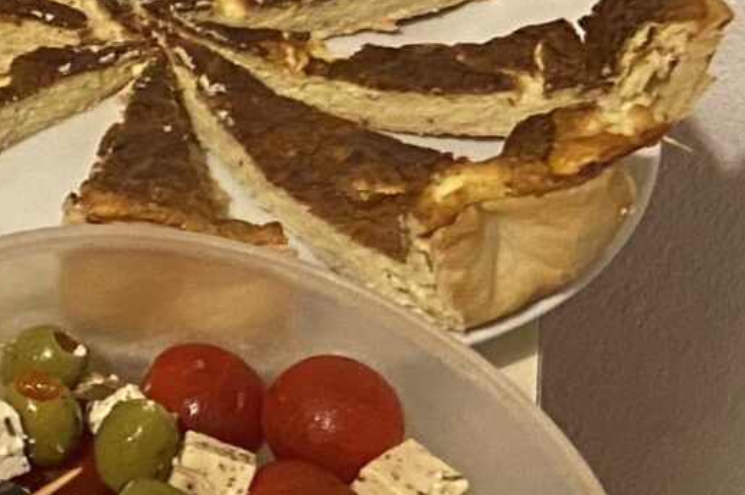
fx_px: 2771
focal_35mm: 134
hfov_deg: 12.5
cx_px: -955
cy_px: -144
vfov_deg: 10.0
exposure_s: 1/33
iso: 400
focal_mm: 4.25
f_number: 1.8
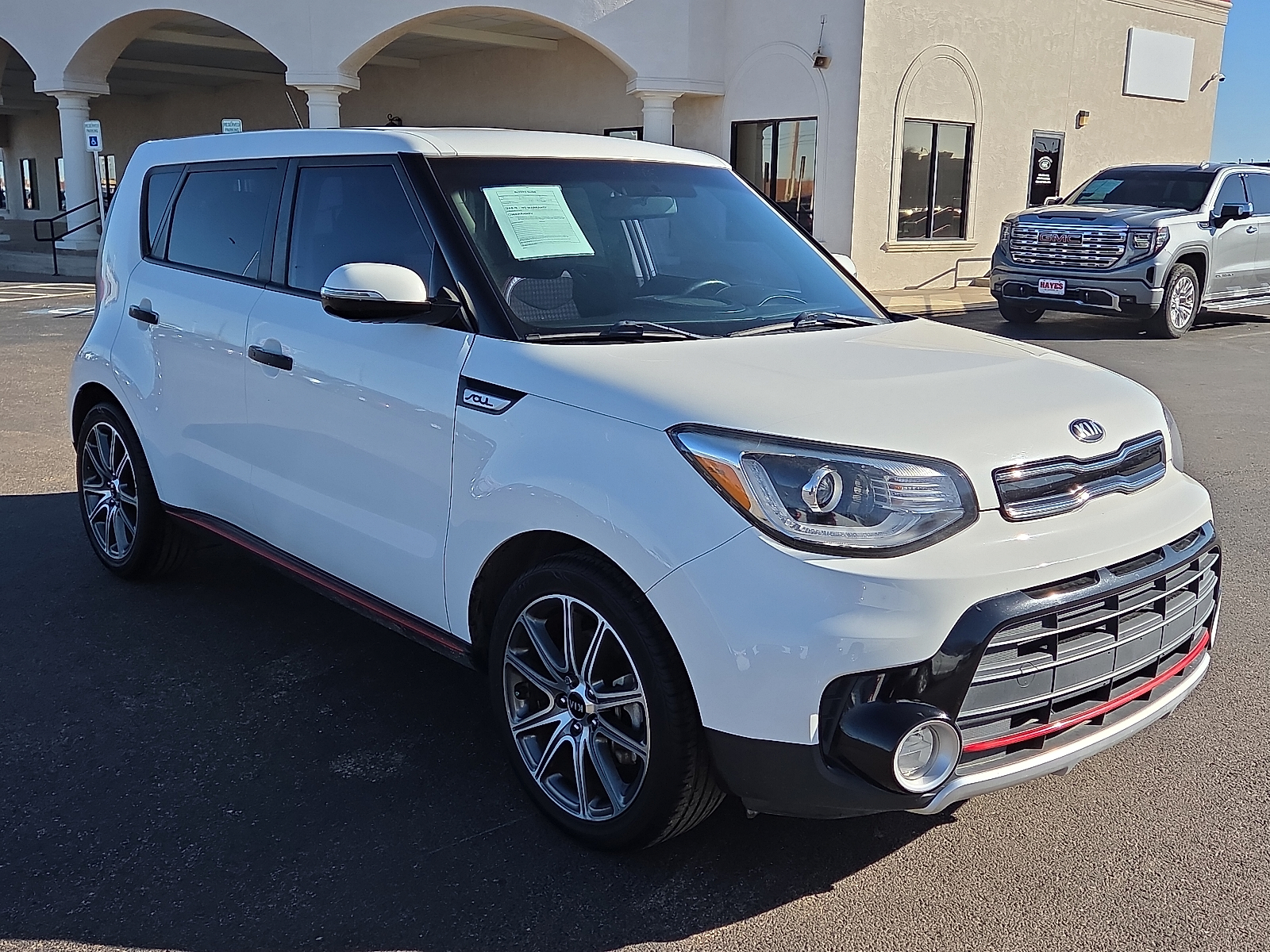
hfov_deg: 54.0
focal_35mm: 34
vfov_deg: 41.8
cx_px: 635
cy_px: 476
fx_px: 1247
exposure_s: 1/2000
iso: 25
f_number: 1.8
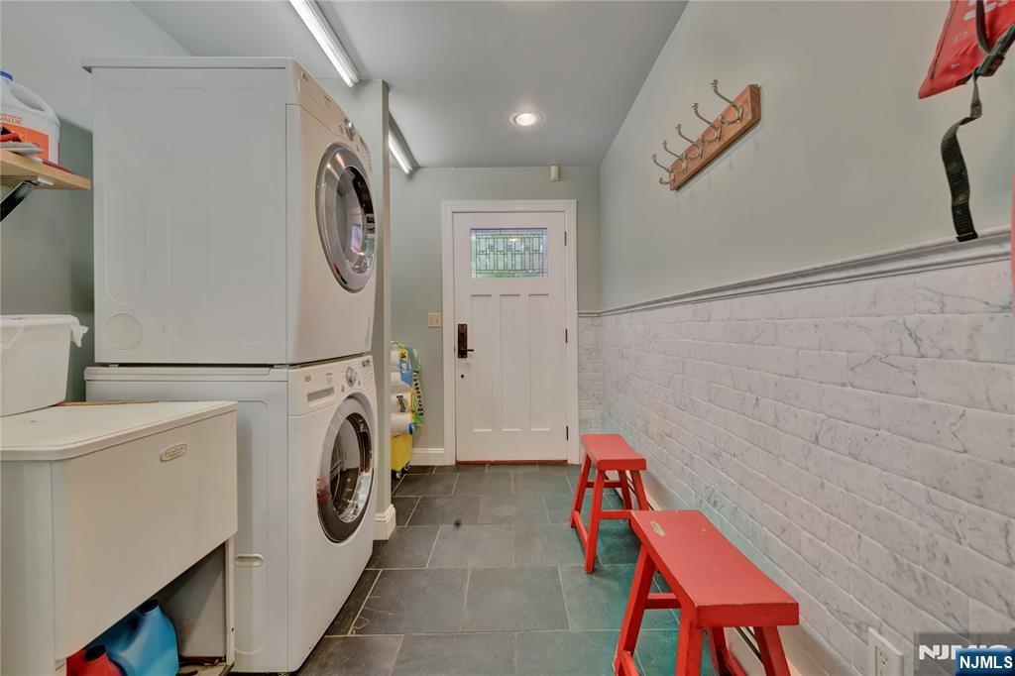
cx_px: 508
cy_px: 338
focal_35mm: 14
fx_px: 395
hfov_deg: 104.3
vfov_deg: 81.2
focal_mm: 14
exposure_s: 1/15
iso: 720
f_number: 11
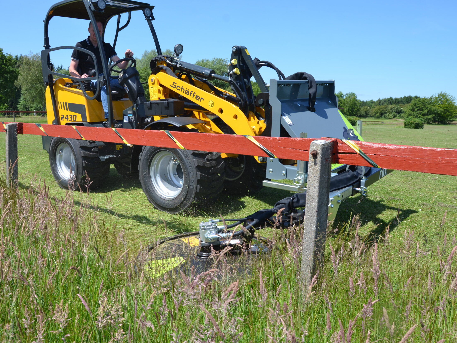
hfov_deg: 59.9
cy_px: 175
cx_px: 212
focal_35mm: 30
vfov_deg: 46.8
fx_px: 396
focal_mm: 18
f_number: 8
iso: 140
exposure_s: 1/250
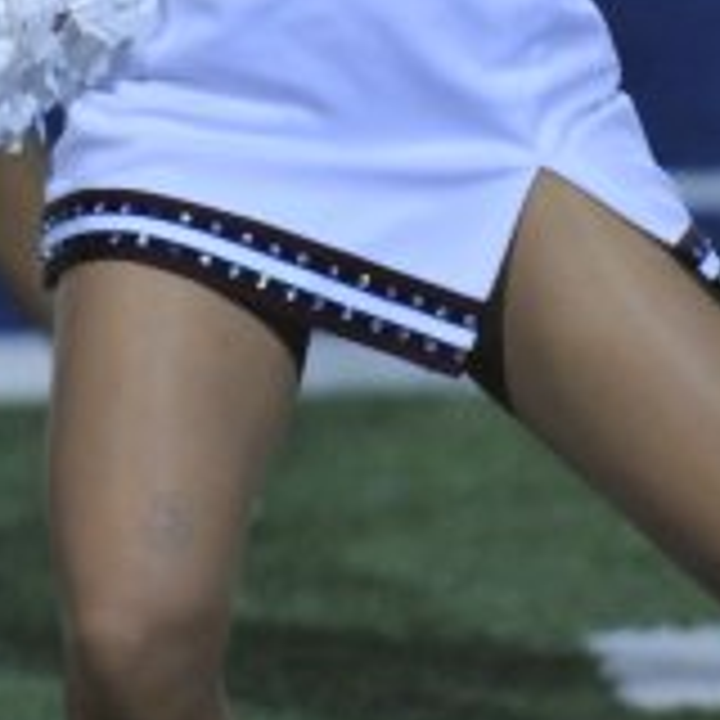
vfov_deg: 1.8
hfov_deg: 1.8
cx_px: 227
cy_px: -140
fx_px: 22544
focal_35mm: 958
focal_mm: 200
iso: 1600
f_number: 2.8
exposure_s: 1/320
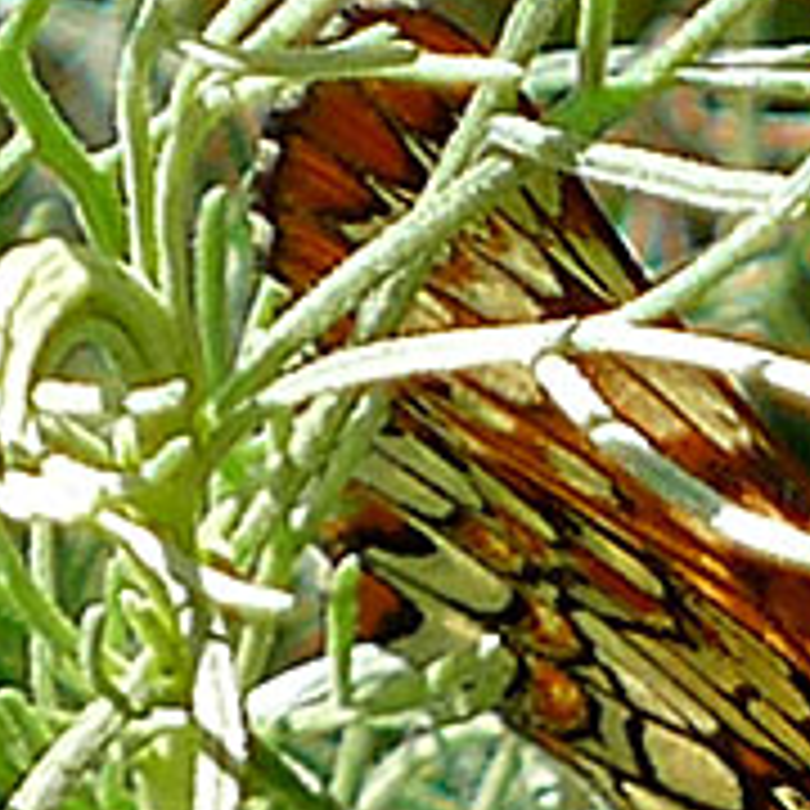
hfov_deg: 3.7
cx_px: 1382
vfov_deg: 3.7
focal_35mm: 471
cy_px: 783
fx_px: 12469
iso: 80
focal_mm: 19.2
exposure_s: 1/400
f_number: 3.3
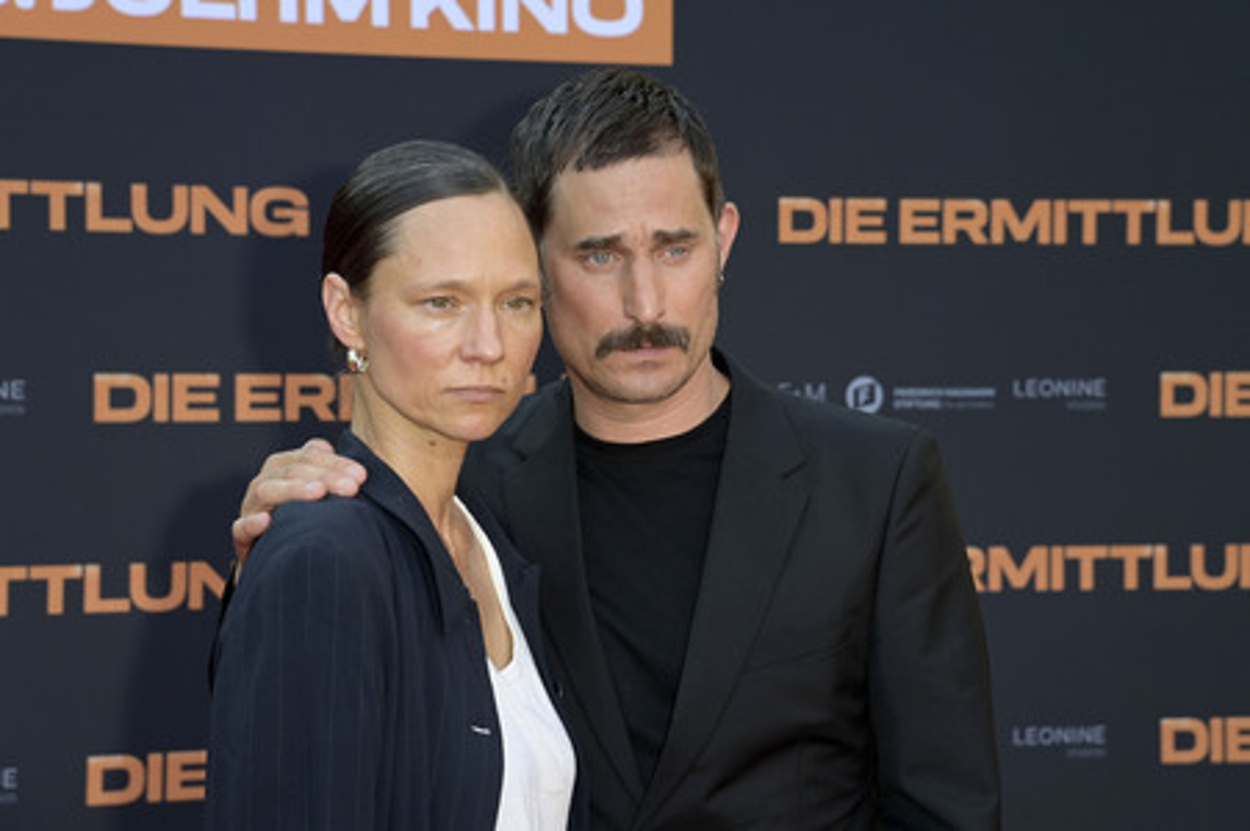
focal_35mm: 120
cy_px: 416
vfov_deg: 11.4
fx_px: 4164
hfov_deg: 17.1
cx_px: 625
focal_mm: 120
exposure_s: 1/160
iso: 640
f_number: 8
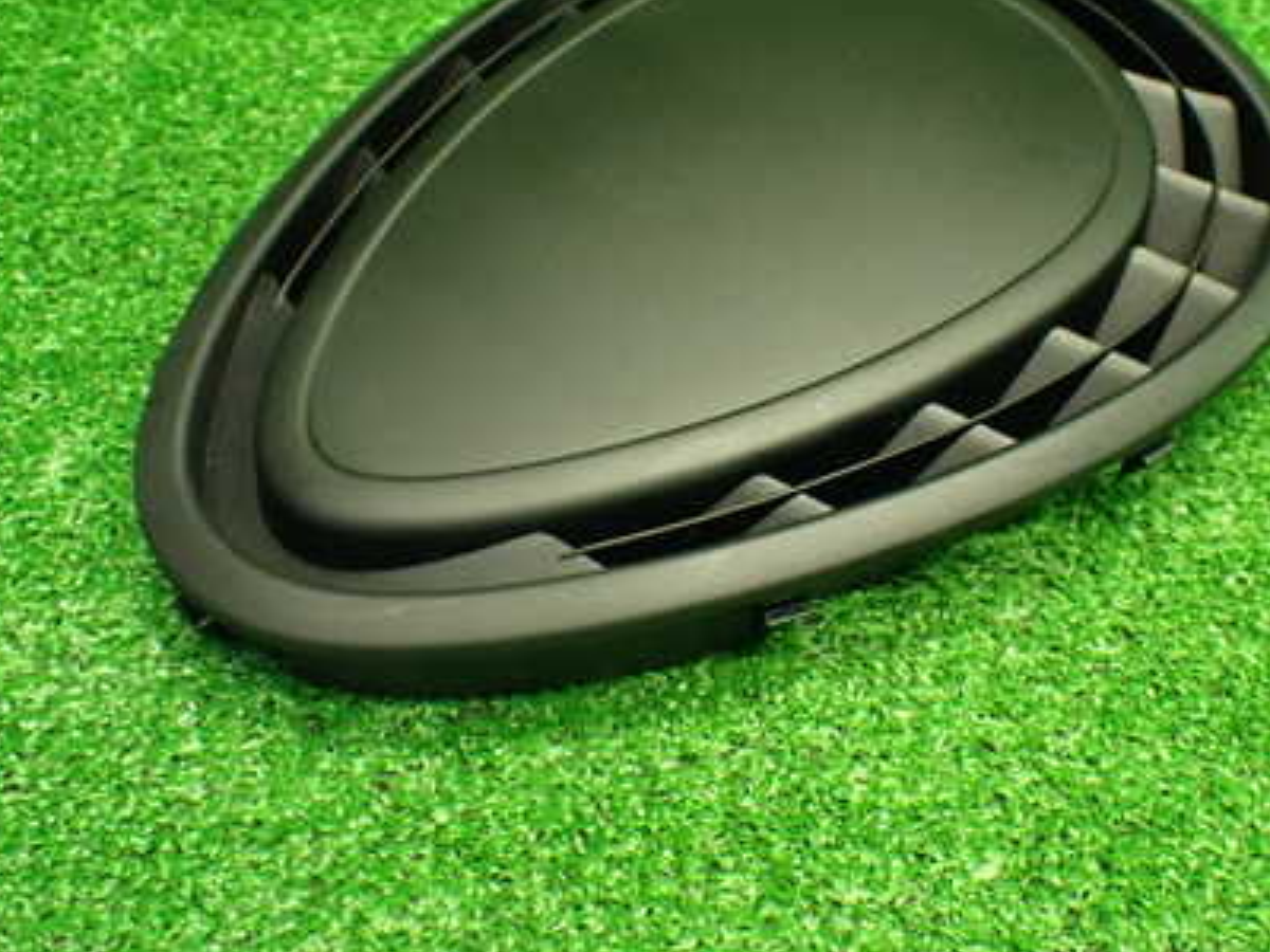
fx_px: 1651
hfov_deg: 41.9
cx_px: 752
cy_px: 349
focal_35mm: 45
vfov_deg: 32.0
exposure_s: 1/100
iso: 800
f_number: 2.3
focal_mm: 5.4
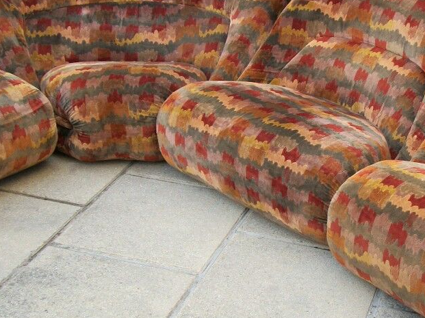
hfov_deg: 29.0
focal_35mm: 66
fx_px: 810
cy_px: 201
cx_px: 315
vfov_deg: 22.2
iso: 80
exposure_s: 1/80
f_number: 2.9
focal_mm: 5.7
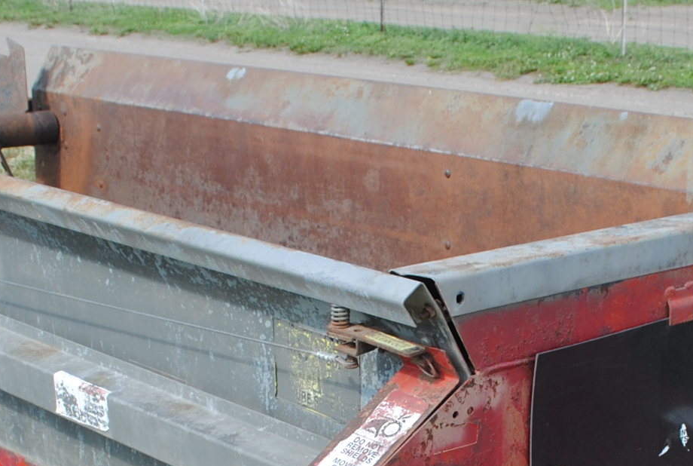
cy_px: 486
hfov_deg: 23.8
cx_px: 417
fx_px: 1640
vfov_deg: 15.8
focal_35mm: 85
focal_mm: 18
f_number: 6.3
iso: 100
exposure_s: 1/160
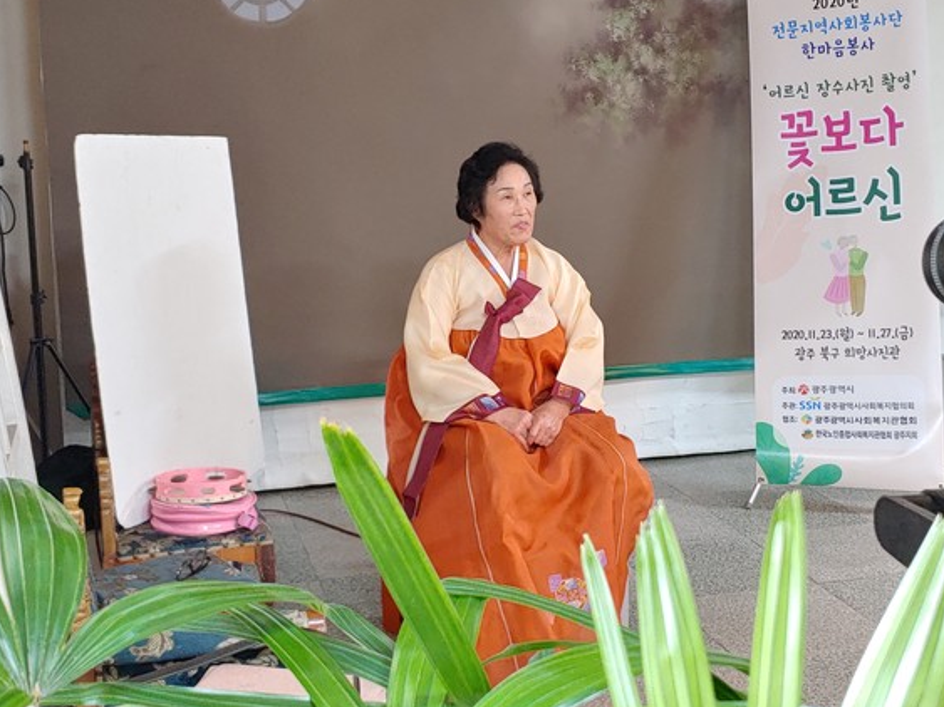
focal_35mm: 48
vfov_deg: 30.3
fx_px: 1309
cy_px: 338
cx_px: 473
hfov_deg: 39.7
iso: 200
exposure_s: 1/24
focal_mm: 4.23
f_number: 1.5
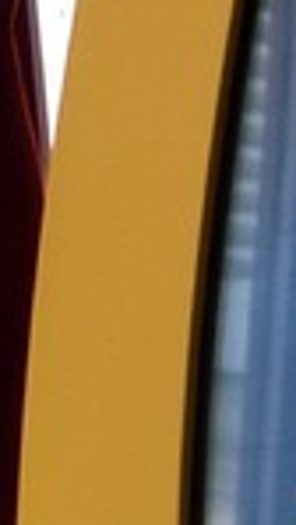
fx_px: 5628
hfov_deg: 2.6
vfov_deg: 5.3
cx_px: 2544
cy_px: 159
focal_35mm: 404
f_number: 5.6
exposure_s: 1/200
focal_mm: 36
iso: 800
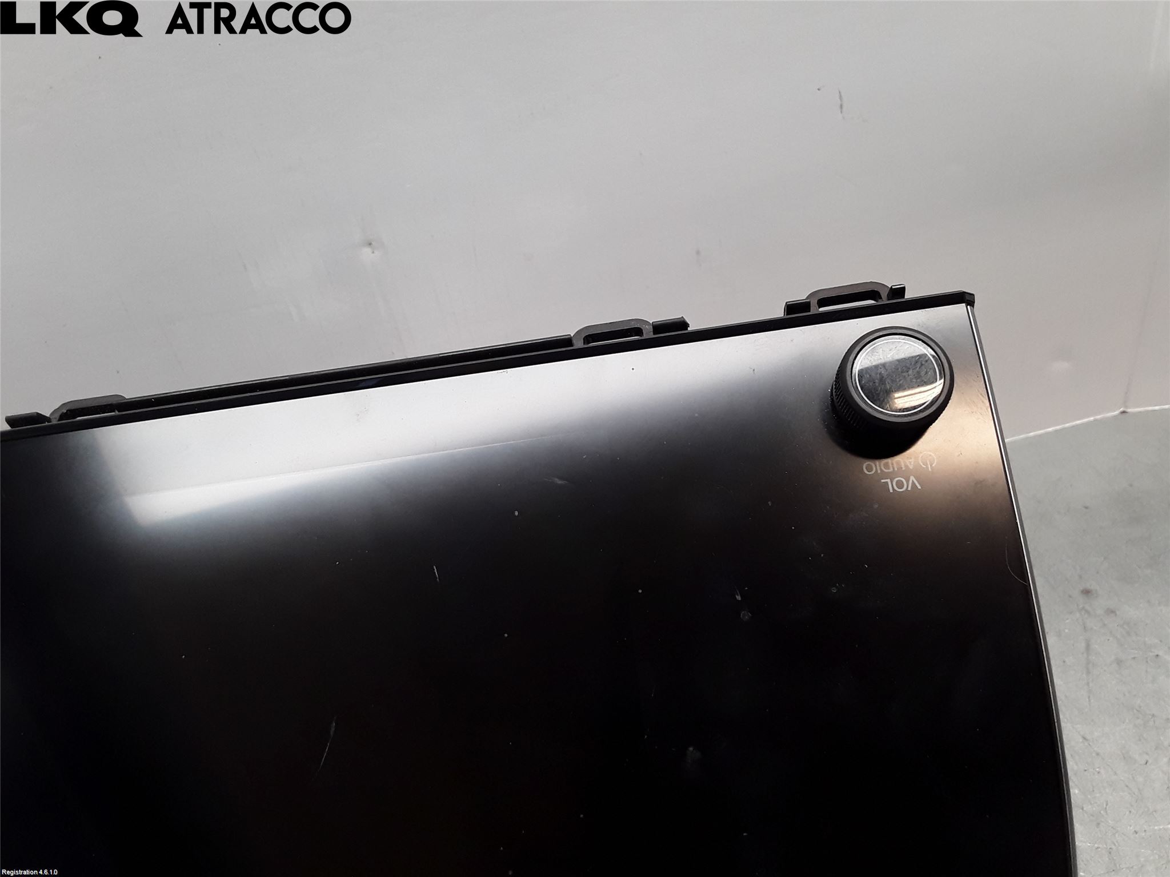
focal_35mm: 28
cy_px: 438
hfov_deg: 63.4
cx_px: 585
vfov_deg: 49.7
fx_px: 946
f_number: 1.9
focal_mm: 2.91
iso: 64
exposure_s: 1/100
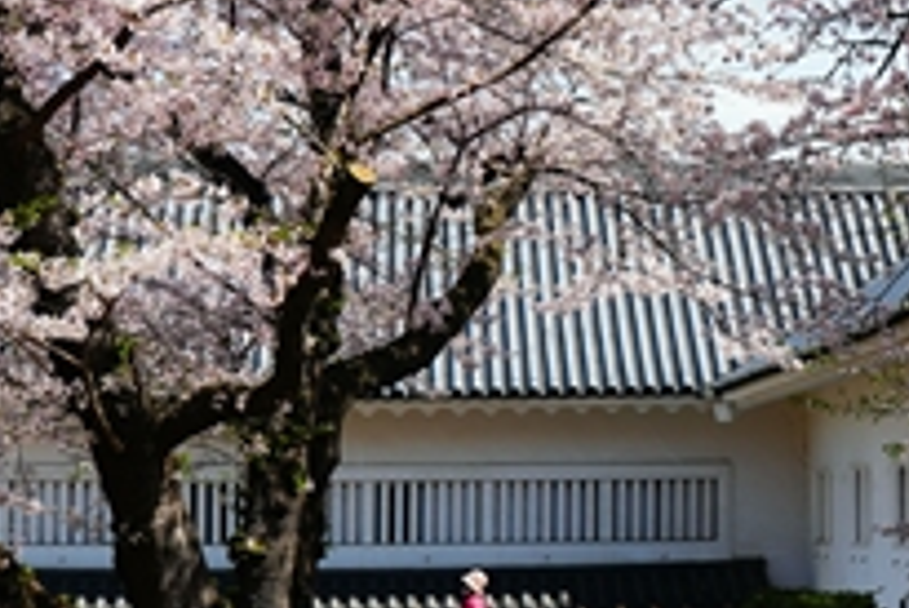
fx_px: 2978
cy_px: 255
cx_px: 714
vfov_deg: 11.6
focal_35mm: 118
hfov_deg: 17.2
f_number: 8
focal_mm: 40.3
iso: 100
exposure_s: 1/250
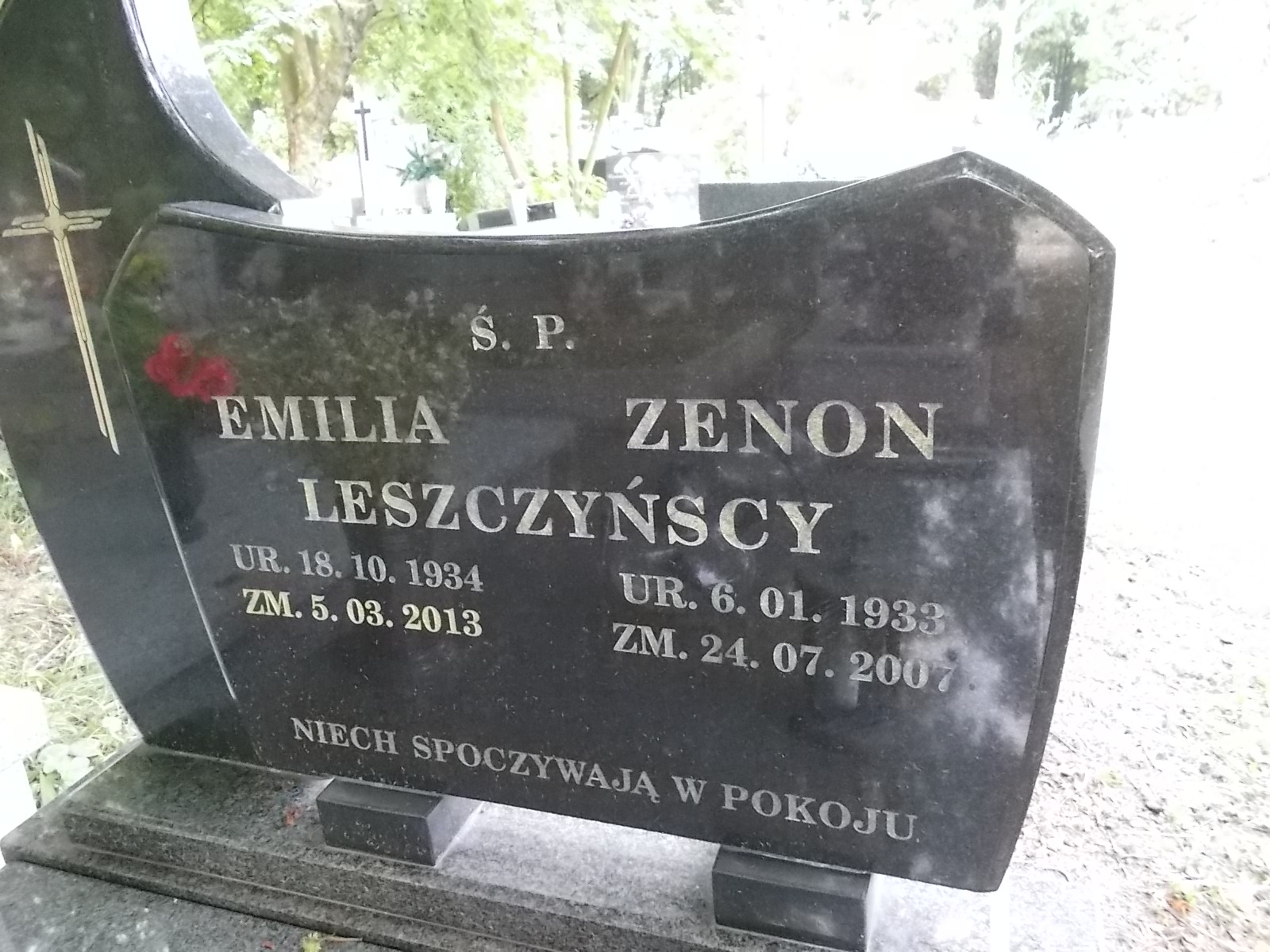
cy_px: 476
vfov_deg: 53.1
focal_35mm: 26
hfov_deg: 67.3
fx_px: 954
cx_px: 635
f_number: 3.2
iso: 400
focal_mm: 4.6
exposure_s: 1/80
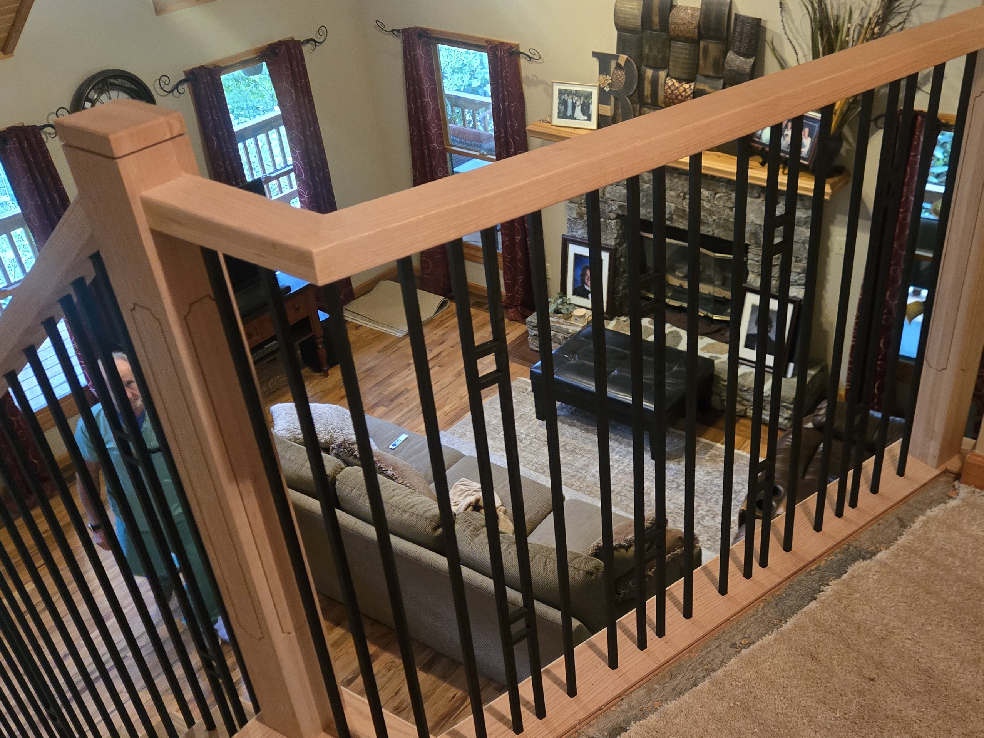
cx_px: 639
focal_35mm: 36
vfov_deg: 39.5
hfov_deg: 50.6
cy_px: 450
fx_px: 1023
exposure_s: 1/60
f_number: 1.8
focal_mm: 5.4
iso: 1000
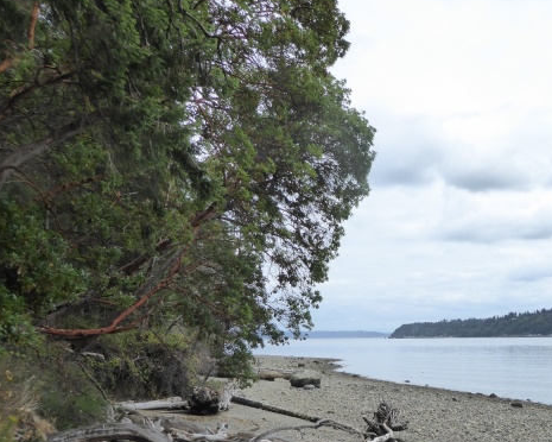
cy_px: 339
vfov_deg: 34.8
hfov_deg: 42.8
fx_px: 686
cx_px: 395
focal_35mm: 42
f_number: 3.5
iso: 200
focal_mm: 4.3
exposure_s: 1/800
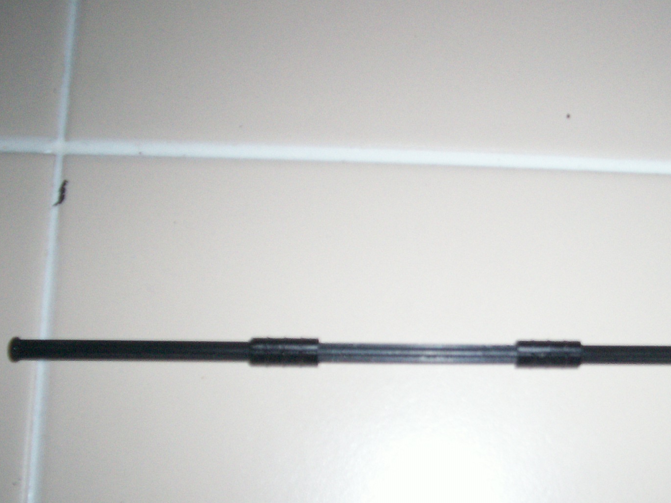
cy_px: 377
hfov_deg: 34.9
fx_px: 1047
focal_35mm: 54
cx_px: 495
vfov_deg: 26.7
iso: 140
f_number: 4.5
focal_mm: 5.9
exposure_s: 1/64
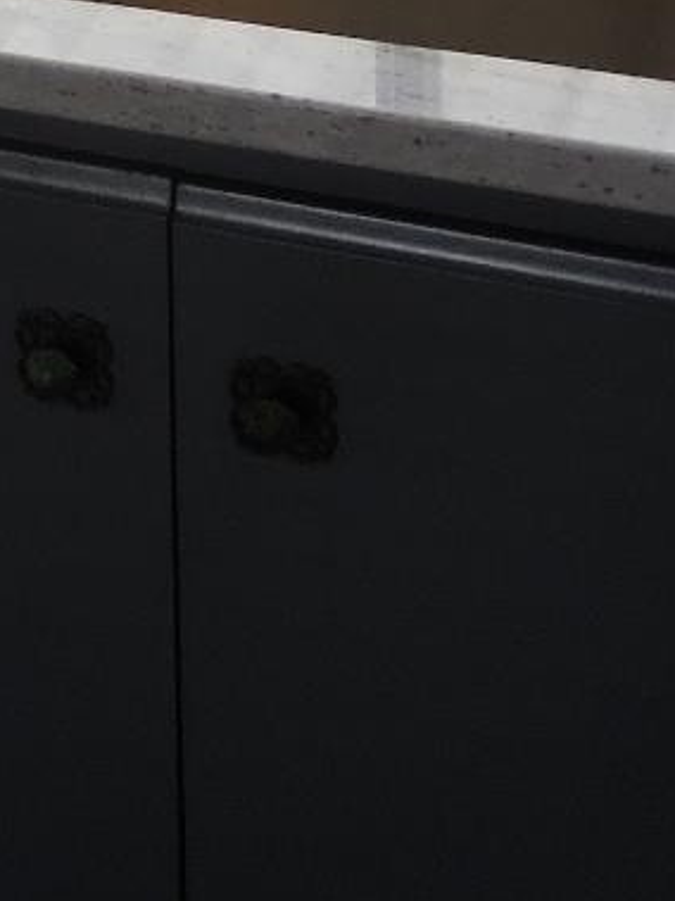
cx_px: -379
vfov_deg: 18.2
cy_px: -330
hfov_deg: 13.9
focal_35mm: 99
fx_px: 2575
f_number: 3.3
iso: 125
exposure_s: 1/40
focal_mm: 4.5
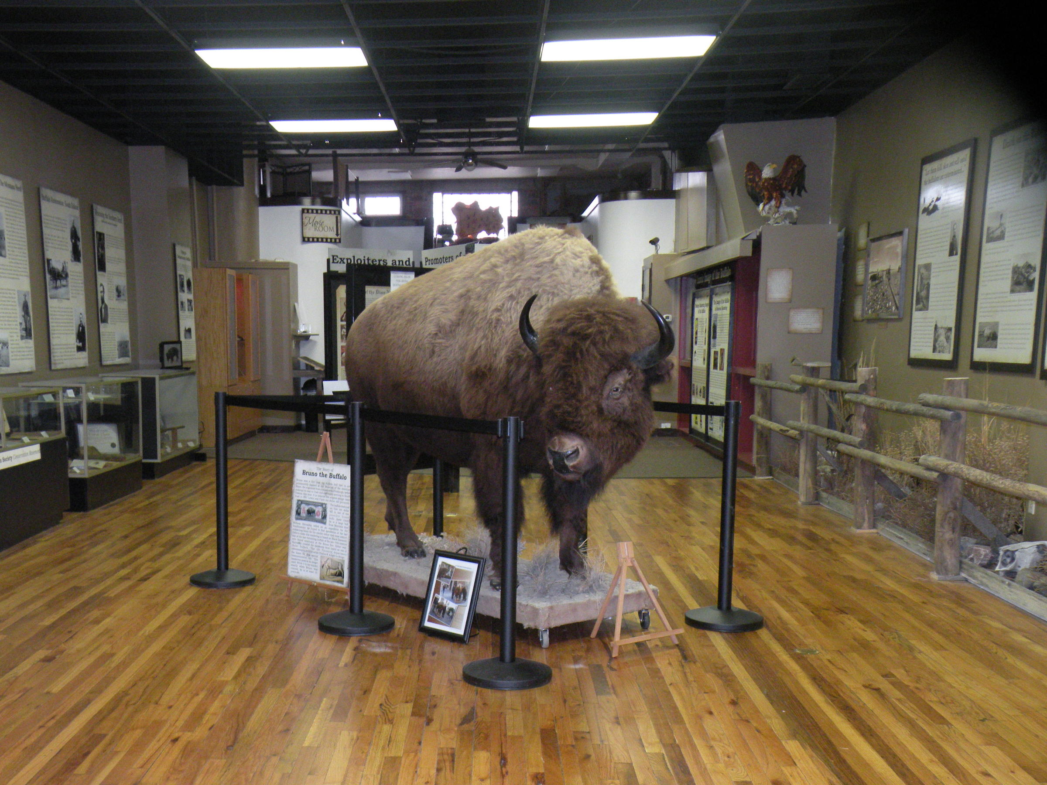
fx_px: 1270
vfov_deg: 34.3
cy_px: 392
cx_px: 524
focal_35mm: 42
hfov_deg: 44.8
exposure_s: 1/30
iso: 321
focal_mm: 7.4
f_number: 3.2
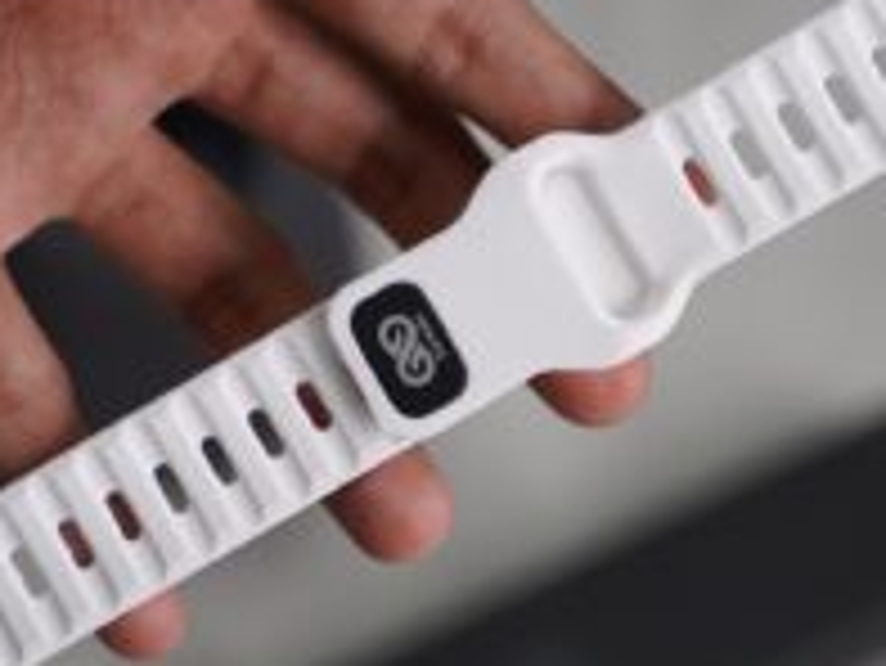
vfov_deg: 12.7
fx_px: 2996
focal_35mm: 117
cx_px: 490
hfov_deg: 16.8
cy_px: 313
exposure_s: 1/160
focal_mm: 60
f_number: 4
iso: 640
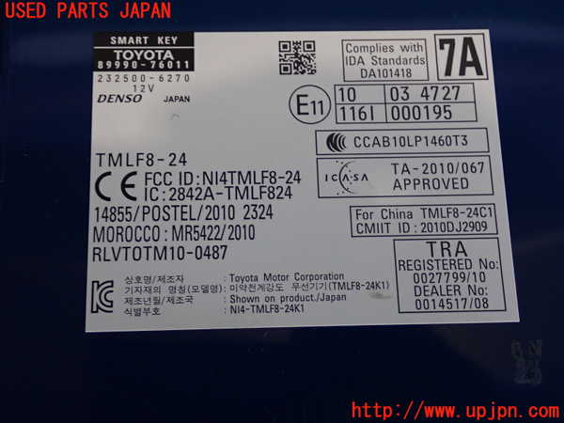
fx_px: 766
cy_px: 212
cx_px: 282
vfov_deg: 30.9
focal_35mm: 47
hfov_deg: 40.4
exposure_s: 1/50
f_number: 3.1
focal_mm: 8.4
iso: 320
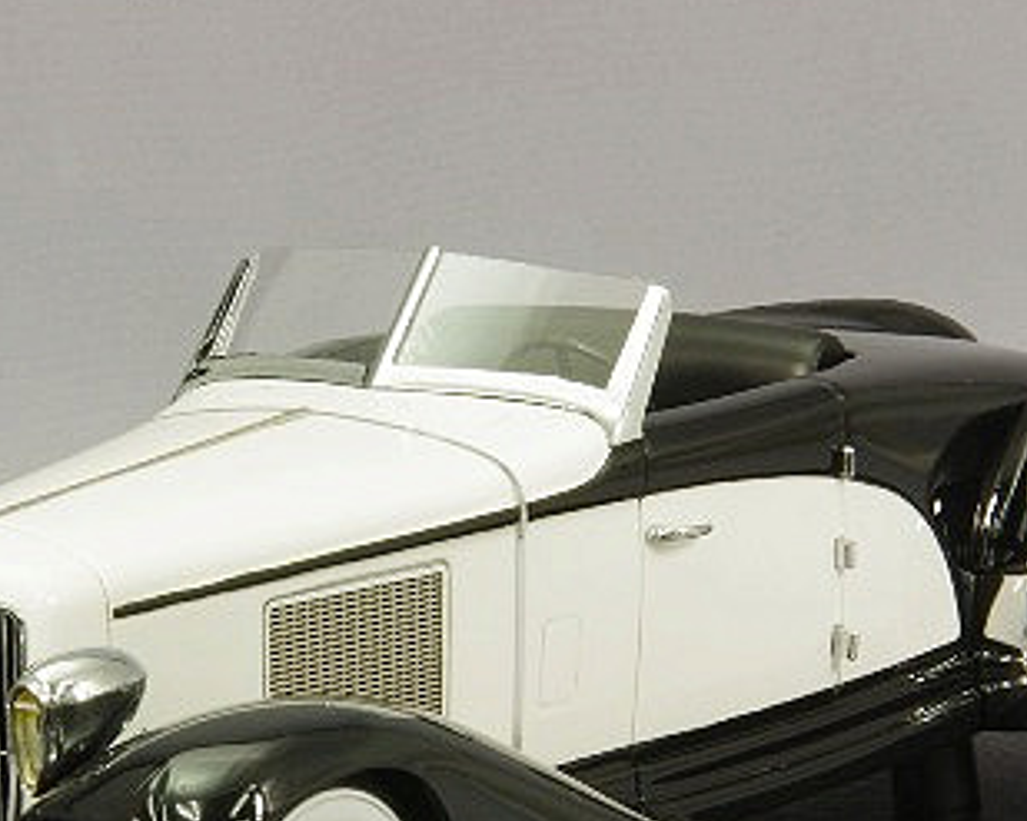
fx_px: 6624
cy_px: 610
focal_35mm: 218
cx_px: 339
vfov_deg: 7.1
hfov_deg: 8.9
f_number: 32
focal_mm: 75
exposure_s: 1/1.25
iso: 400
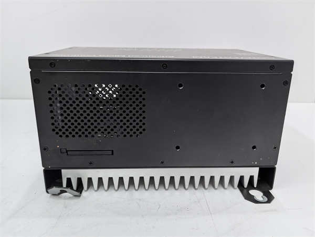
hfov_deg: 61.7
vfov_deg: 48.2
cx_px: 158
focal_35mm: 29
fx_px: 264
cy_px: 118
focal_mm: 5.75
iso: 160
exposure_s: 1/100
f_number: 2
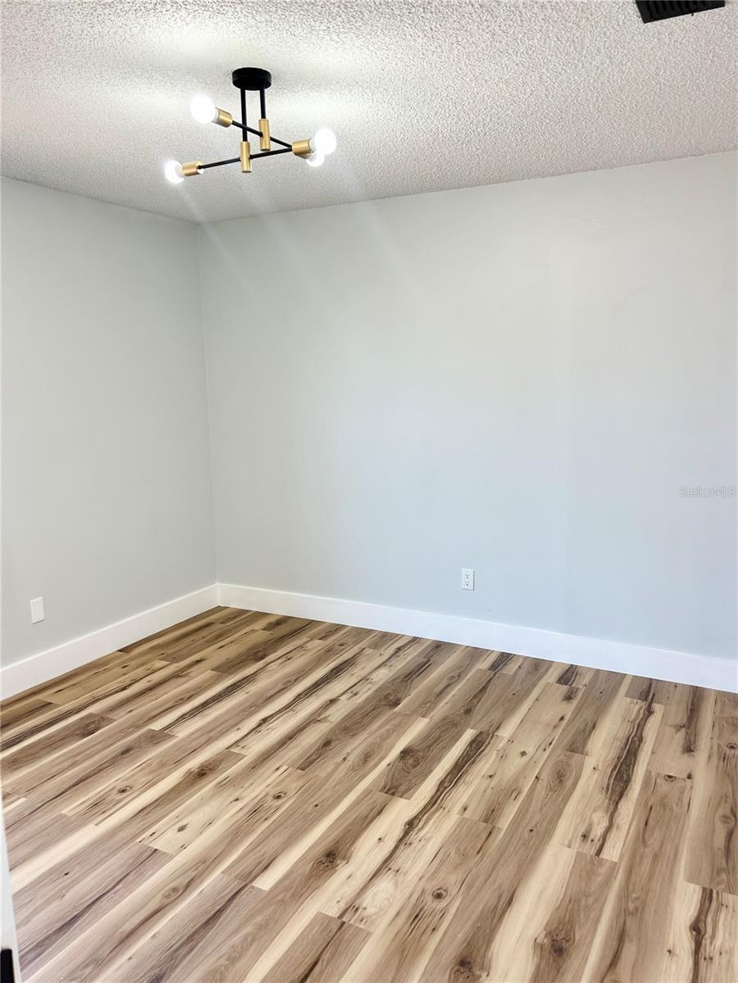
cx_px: 369
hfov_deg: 53.1
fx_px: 739
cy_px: 492
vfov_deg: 67.3
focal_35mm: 26
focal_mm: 5.7
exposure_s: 1/120
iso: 50
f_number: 1.5
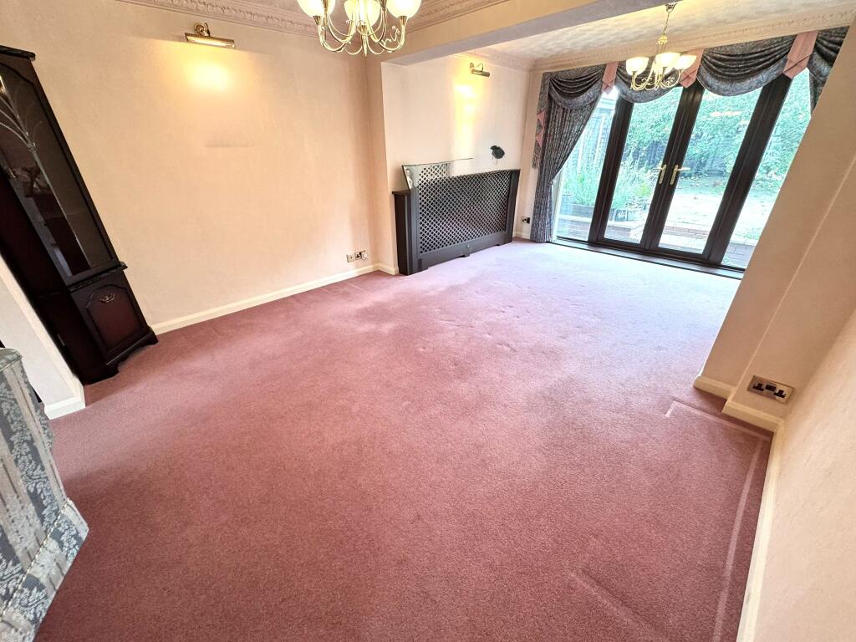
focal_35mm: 14
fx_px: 346
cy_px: 321
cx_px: 428
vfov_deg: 85.7
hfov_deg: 102.1
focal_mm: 2.22
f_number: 2.2
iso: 200
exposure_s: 1/50
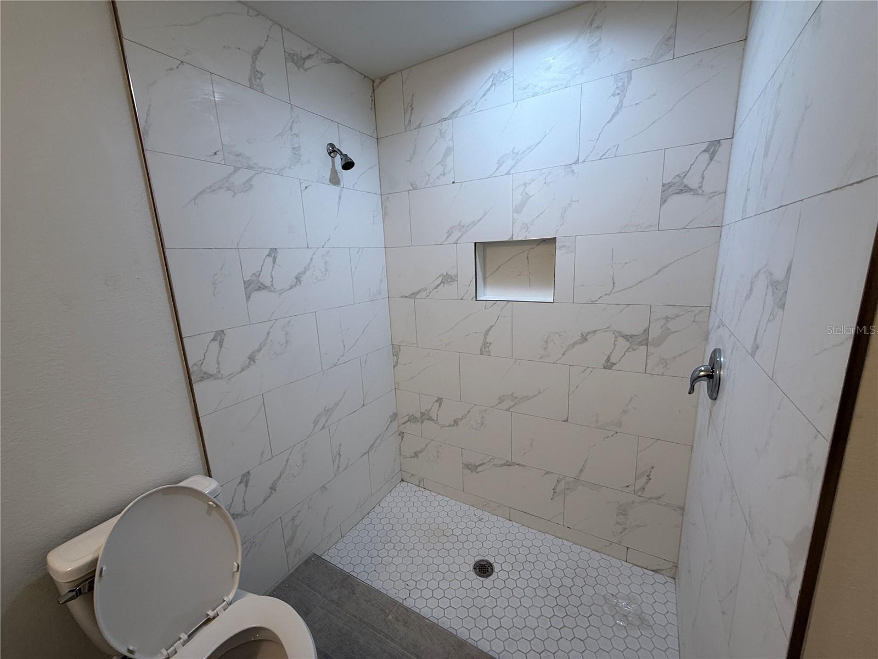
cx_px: 439
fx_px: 355
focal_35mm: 14
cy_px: 330
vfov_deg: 85.7
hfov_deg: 102.1
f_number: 2.2
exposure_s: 1/120
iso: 64
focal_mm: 2.22
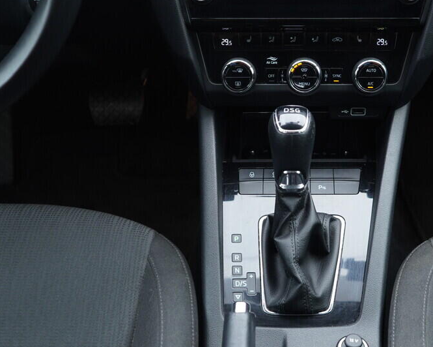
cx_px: 279
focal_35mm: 52
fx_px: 666
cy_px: 214
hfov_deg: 35.7
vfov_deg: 29.0
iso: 400
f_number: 2.8
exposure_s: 1/40
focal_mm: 24
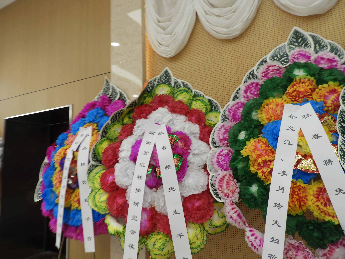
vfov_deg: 56.8
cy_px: 130
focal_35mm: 24
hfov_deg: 71.6
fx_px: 239
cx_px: 172
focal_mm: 4.3
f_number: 3.3
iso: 100
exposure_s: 1/30
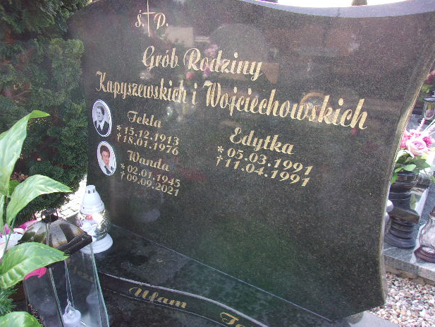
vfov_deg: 49.8
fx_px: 352
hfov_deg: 63.4
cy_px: 160
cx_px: 211
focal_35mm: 28
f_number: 3
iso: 80
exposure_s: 1/90
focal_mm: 4.9
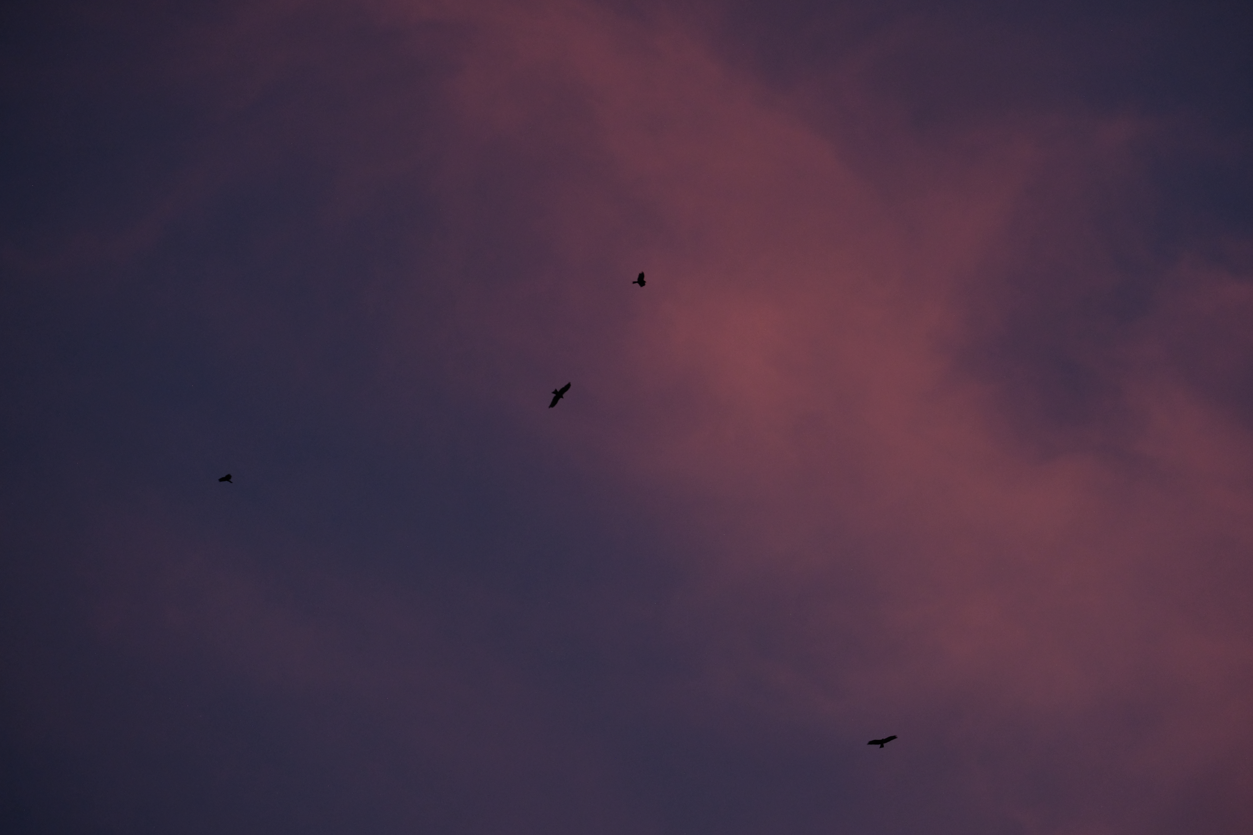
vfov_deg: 9.1
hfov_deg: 13.7
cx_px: 626
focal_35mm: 150
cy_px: 418
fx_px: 5220
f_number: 4.5
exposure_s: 1/125
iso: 800
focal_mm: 100
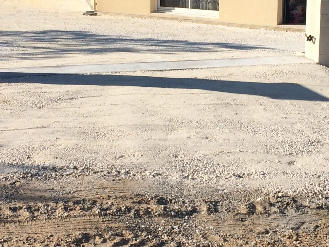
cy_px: 74
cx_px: 199
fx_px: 770
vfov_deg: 18.1
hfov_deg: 24.1
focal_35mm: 81
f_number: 2.2
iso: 32
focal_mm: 4.15
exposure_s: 1/3165
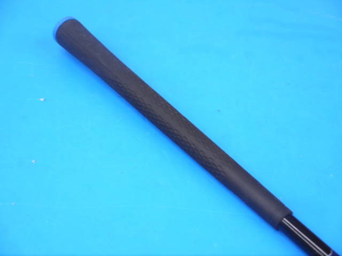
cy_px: 128
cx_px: 171
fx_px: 711
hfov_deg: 27.0
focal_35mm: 72
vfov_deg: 20.4
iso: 800
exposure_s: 1/100
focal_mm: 36
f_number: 5.3
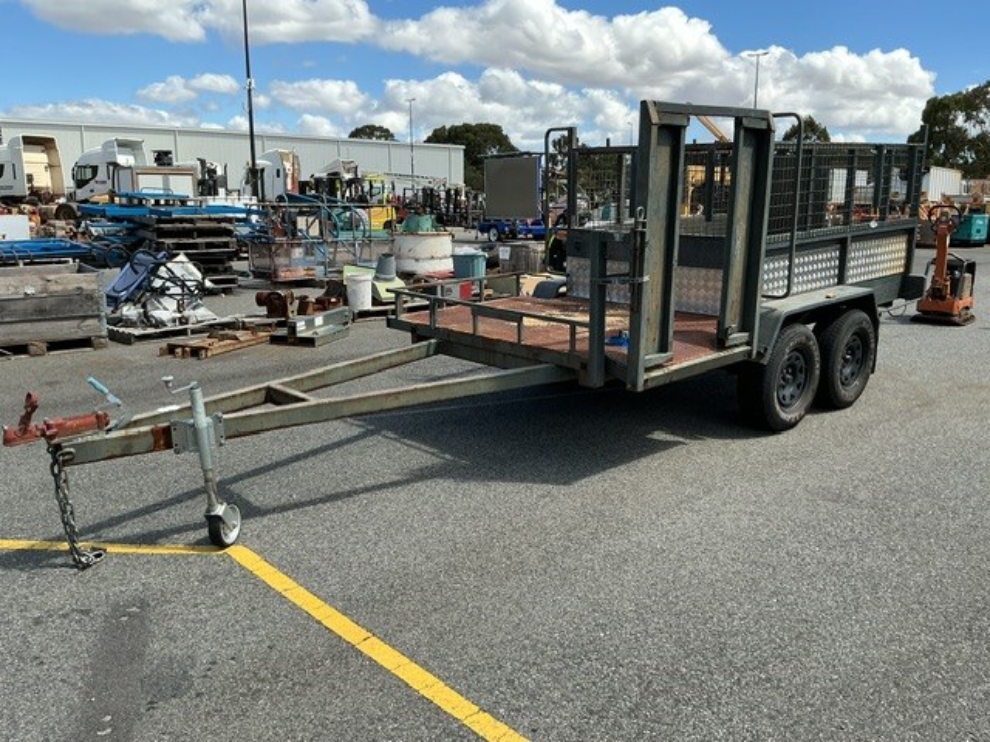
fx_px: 829
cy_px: 371
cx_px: 495
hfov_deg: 61.7
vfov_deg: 48.2
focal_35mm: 29
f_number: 1.8
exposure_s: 1/1577
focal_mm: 3
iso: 25
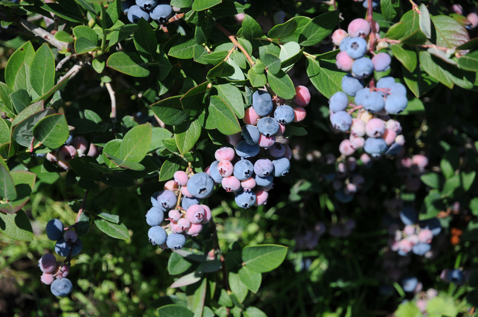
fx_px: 1691
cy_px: 158
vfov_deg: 10.7
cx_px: 239
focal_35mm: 128
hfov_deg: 16.1
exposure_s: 1/640
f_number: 5.6
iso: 200
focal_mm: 85
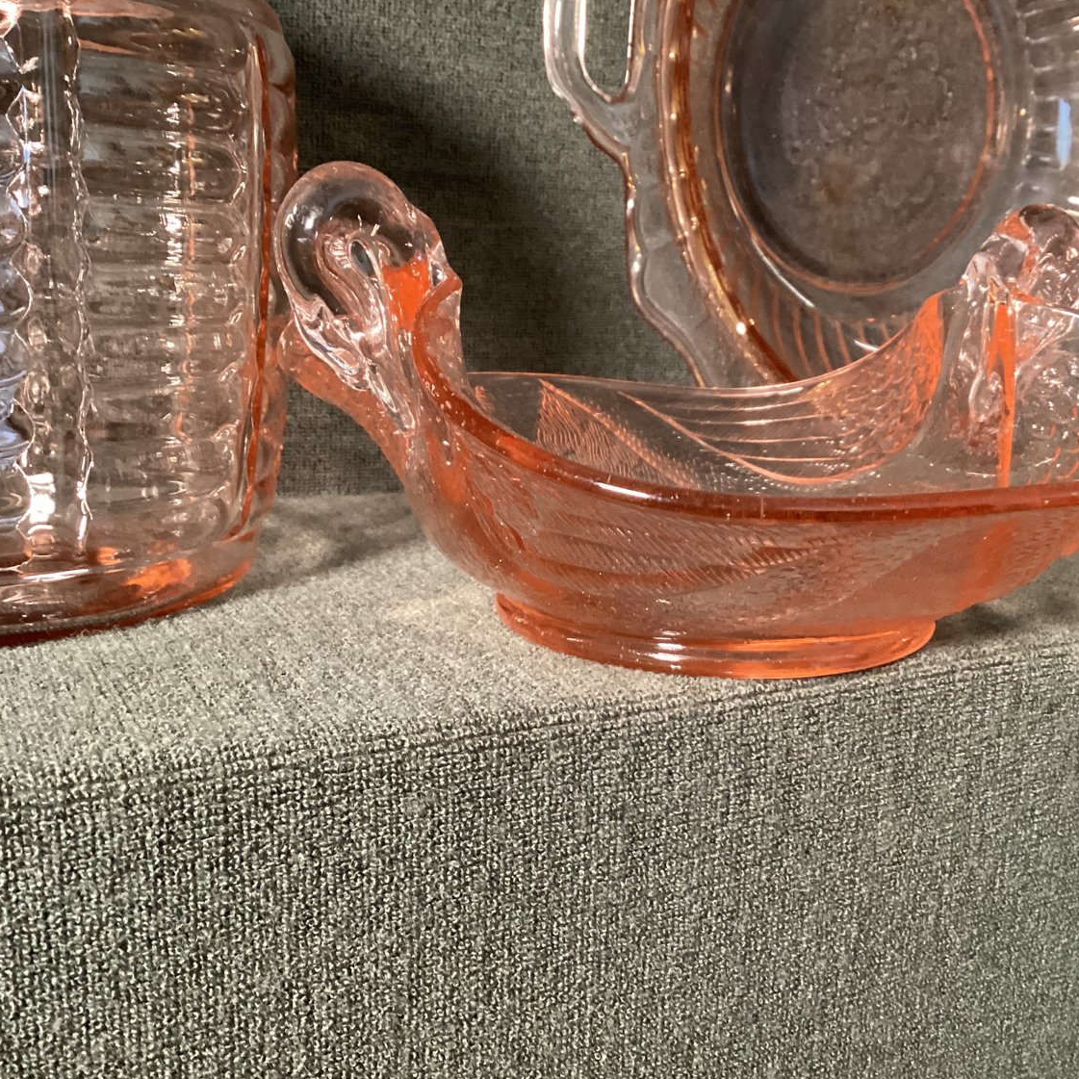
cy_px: 543
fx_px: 1305
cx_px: 610
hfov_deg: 44.8
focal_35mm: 37
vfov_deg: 44.9
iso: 400
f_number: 2.4
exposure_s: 1/30
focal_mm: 3.3
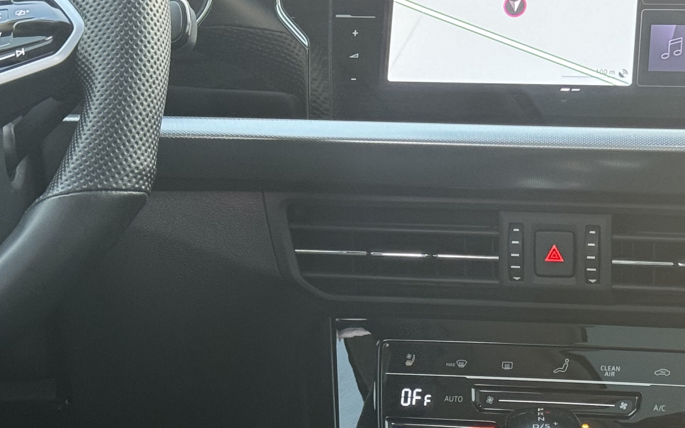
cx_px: 557
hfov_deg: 18.1
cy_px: 333
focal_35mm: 114
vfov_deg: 11.5
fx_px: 2128
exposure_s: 1/60
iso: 250
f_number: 1.78
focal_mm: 6.76
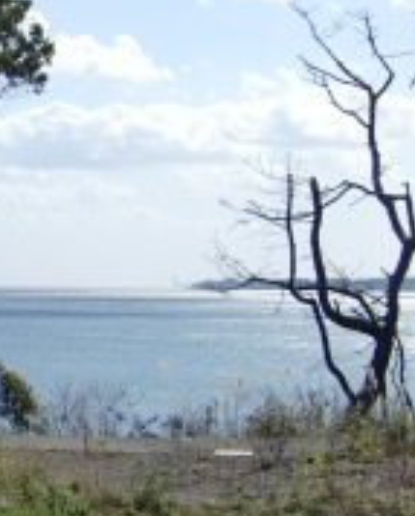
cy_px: 313
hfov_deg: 14.9
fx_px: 1501
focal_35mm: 98
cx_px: -157
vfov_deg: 19.5
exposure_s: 1/320
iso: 64
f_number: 7
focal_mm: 4.9
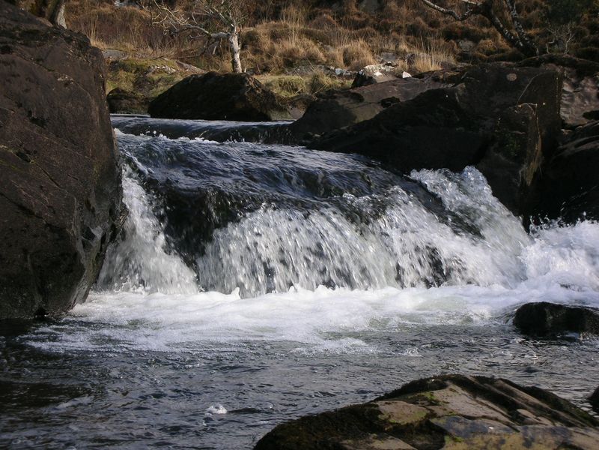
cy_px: 225
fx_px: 1817
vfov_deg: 14.1
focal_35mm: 105
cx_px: 300
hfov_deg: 18.7
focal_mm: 17.4
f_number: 5.4
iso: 50
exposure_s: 1/120
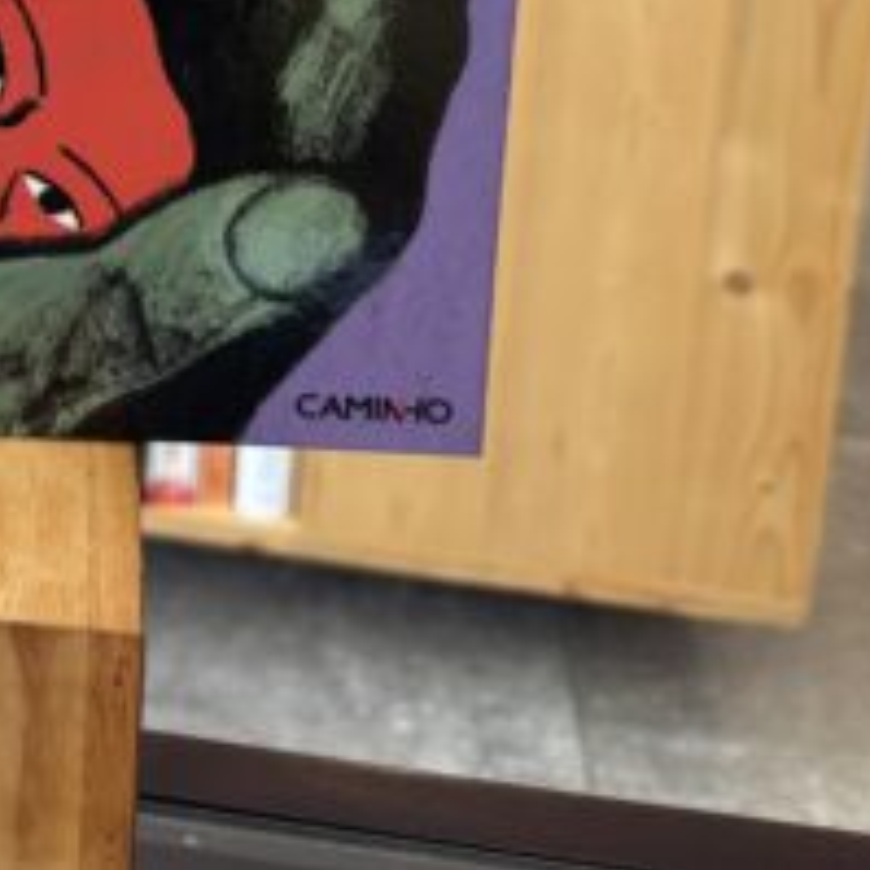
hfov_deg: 20.9
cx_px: -179
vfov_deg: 18.7
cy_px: -584
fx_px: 2189
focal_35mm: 77
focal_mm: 5.96
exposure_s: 1/50
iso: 80
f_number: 1.6
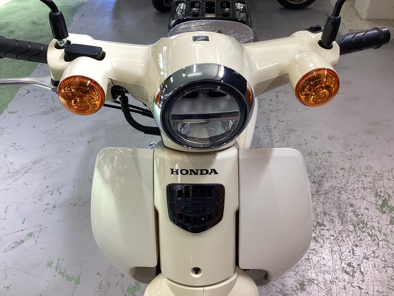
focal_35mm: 31
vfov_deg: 45.4
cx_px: 197
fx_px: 353
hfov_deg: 58.4
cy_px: 148
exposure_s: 1/60
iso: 64
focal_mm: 3.3
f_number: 2.4
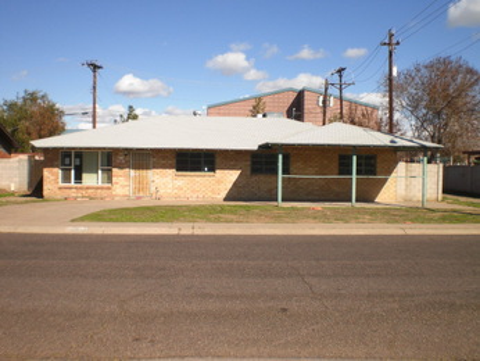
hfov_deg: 48.9
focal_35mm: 38
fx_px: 527
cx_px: 240
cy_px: 180
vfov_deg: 37.8
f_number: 4.4
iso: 50
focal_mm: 6.3
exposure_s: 1/500
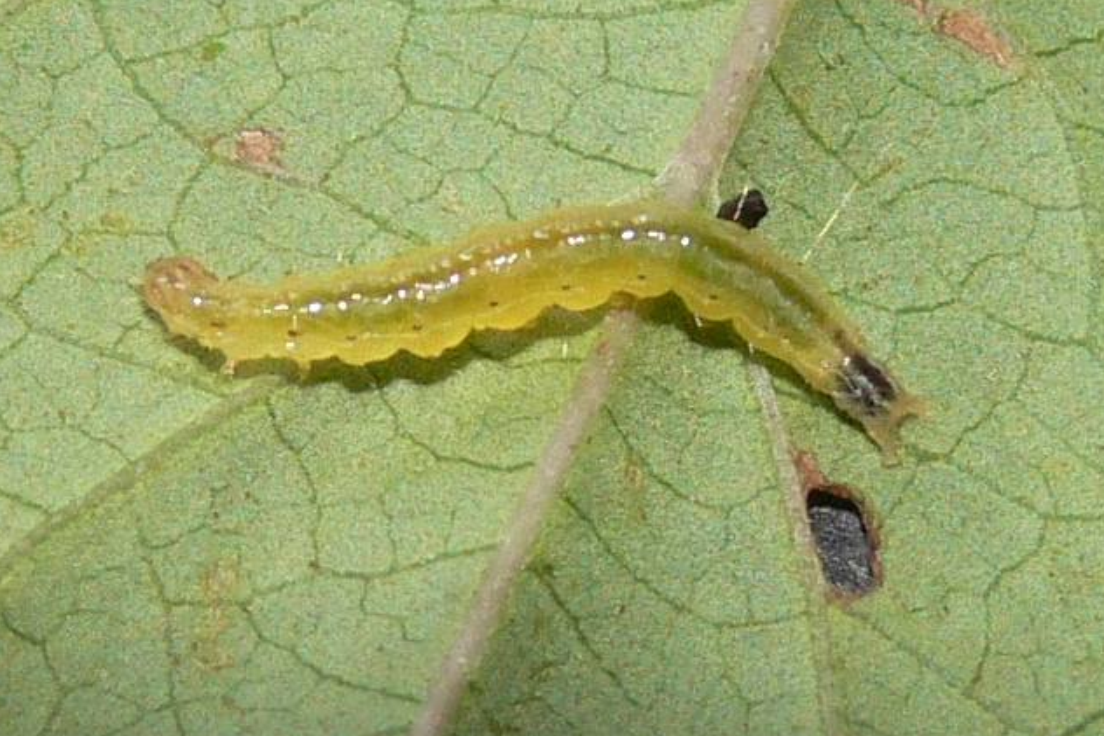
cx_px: 554
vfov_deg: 34.2
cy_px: 332
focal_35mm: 39
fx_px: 1196
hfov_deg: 49.6
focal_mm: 7.9
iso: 100
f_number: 4
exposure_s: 1/30
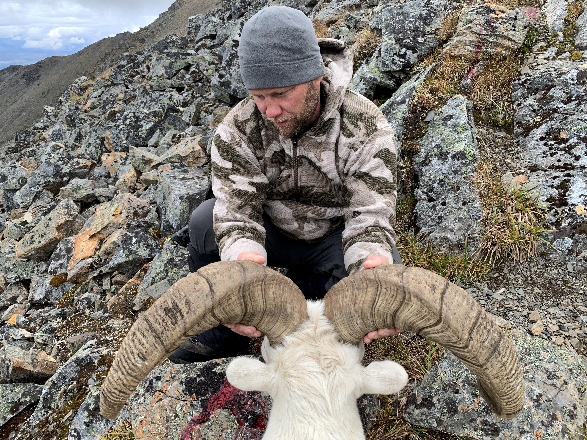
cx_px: 294
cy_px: 220
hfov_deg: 67.3
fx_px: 441
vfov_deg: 53.1
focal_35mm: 26
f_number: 1.8
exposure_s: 1/193
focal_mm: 4.25
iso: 25
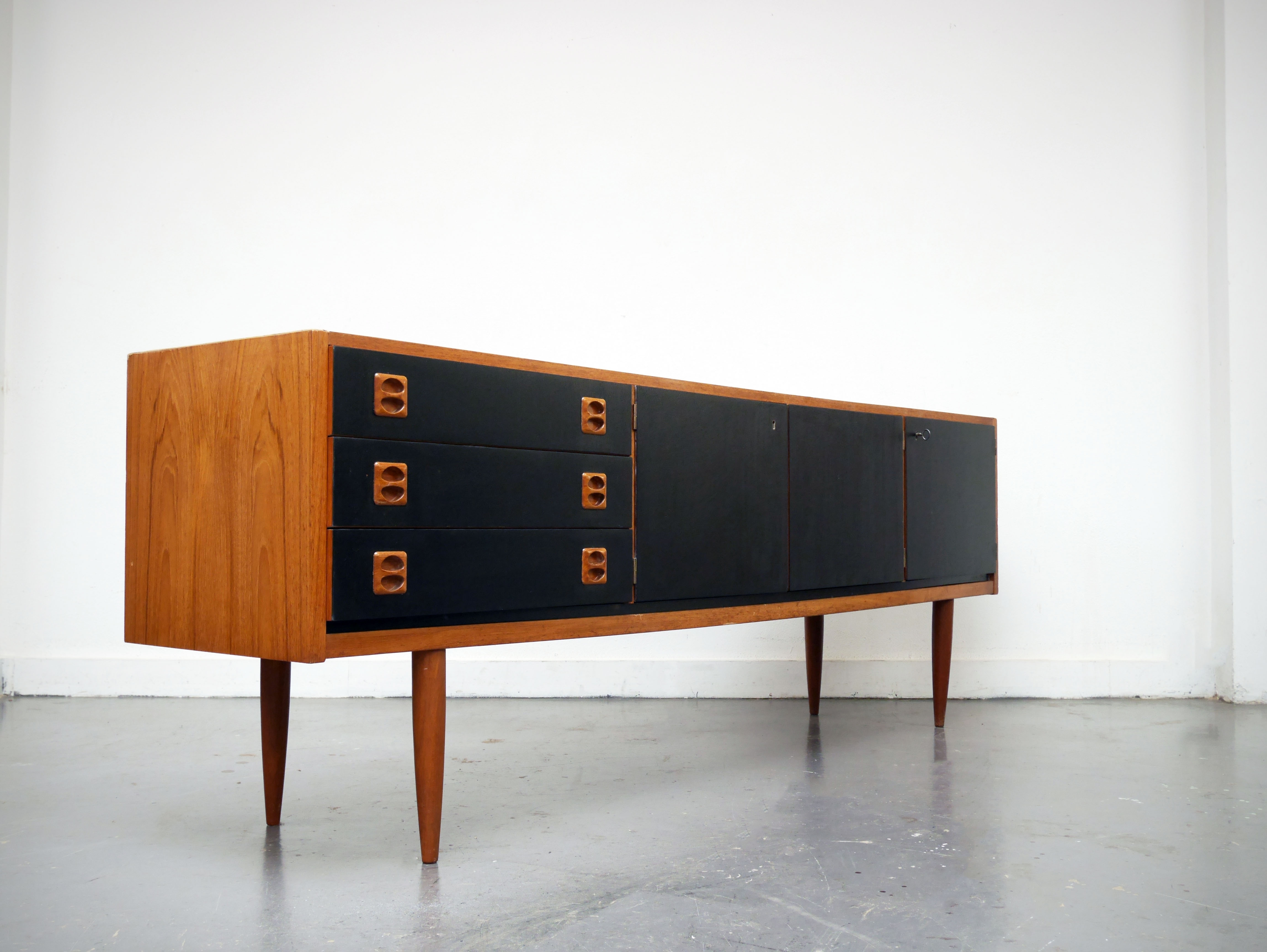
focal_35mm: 38
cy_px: 476
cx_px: 634
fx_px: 1391
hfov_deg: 49.0
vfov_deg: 37.7
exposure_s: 1/60
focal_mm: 19
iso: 800
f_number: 5.6
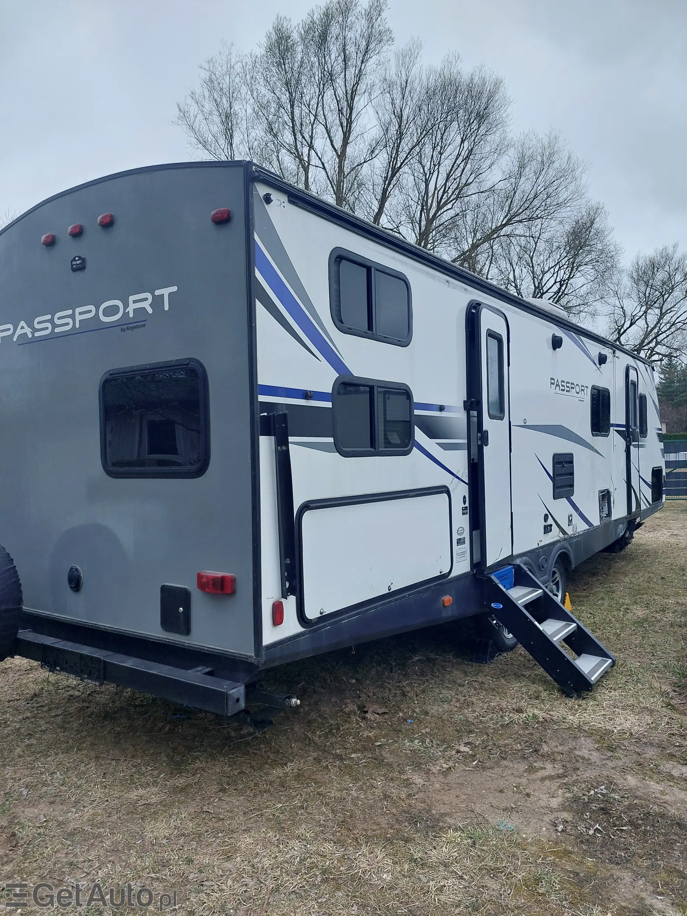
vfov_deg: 69.4
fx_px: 662
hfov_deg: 54.9
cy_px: 458
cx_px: 344
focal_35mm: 25
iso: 100
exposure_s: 1/60
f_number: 1.8
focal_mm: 5.23
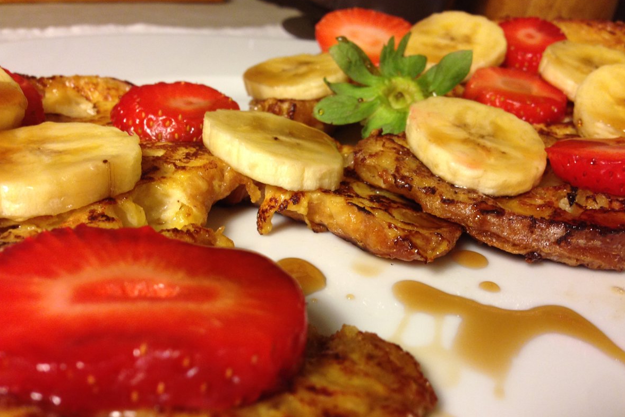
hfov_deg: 54.4
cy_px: 232
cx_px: 309
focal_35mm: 35
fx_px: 608
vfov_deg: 37.8
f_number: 2.4
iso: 100
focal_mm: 4.12
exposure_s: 1/20
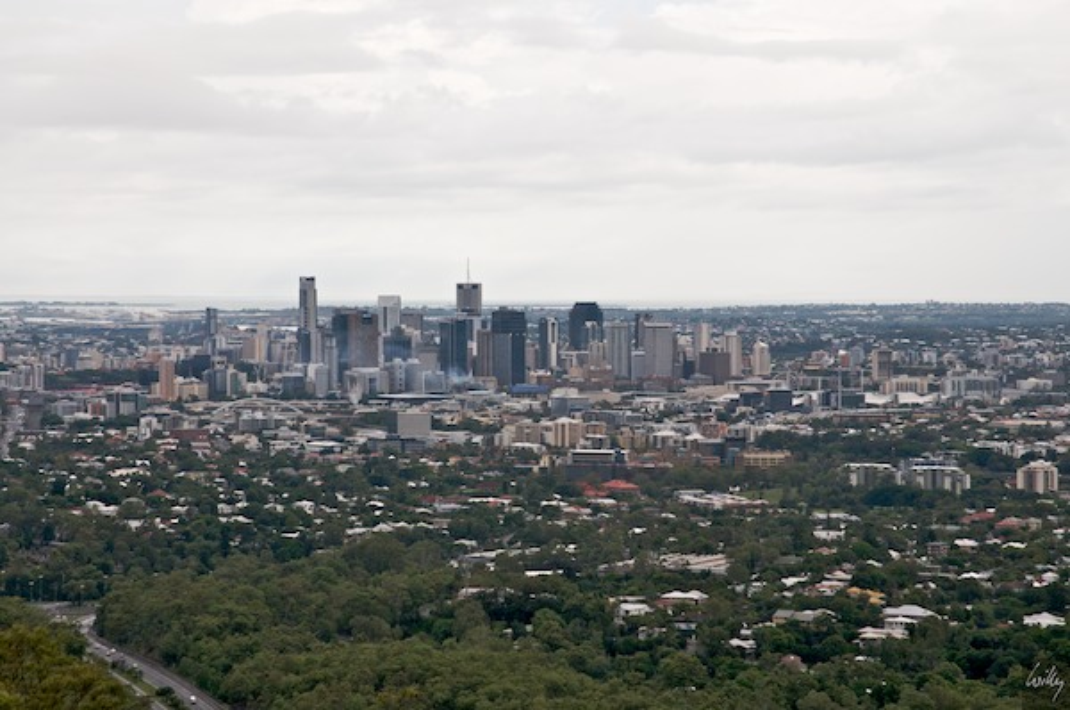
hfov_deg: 16.1
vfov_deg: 10.7
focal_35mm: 128
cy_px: 355
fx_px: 3783
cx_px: 535
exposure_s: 1/400
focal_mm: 85
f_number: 10
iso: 320
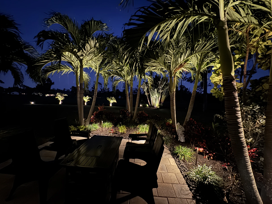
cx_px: 136
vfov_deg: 85.7
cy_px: 102
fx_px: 110
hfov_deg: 102.1
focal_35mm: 14
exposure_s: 1/7
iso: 2000
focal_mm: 2.22
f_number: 2.2
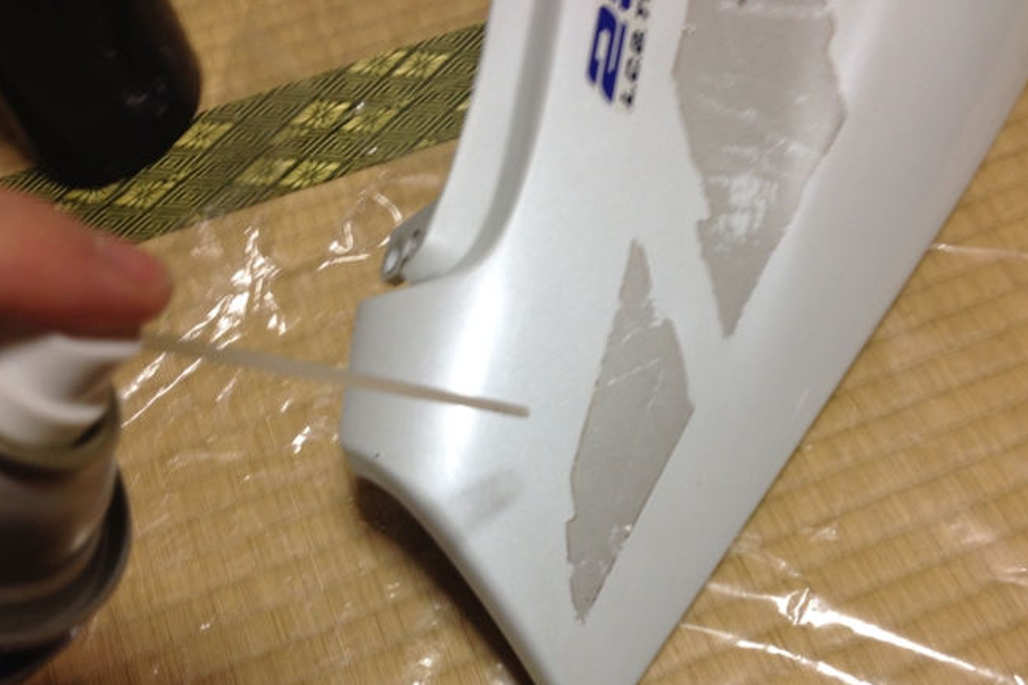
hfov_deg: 43.5
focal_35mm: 45
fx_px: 1285
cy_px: 466
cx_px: 582
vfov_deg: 29.6
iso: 50
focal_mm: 4.28
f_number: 2.4
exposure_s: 1/20
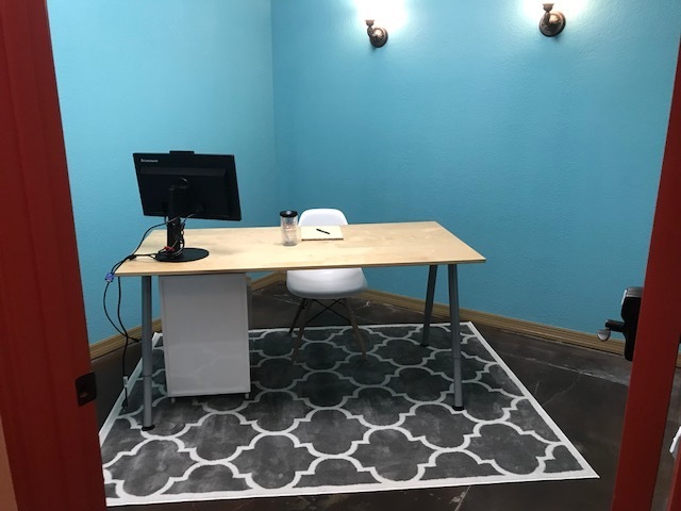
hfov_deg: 63.4
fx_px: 551
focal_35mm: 28
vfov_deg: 49.7
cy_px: 256
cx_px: 340
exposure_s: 1/15
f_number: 1.8
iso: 50
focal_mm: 3.99
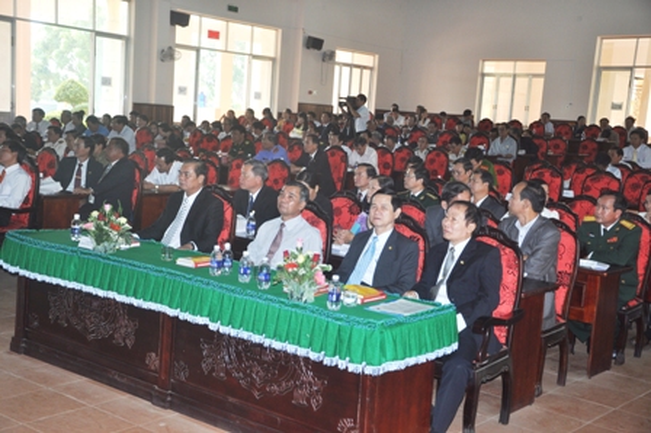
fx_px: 922
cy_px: 216
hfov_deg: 38.9
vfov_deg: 26.4
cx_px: 326
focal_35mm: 51
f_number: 4.2
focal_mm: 34
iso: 320
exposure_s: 1/160
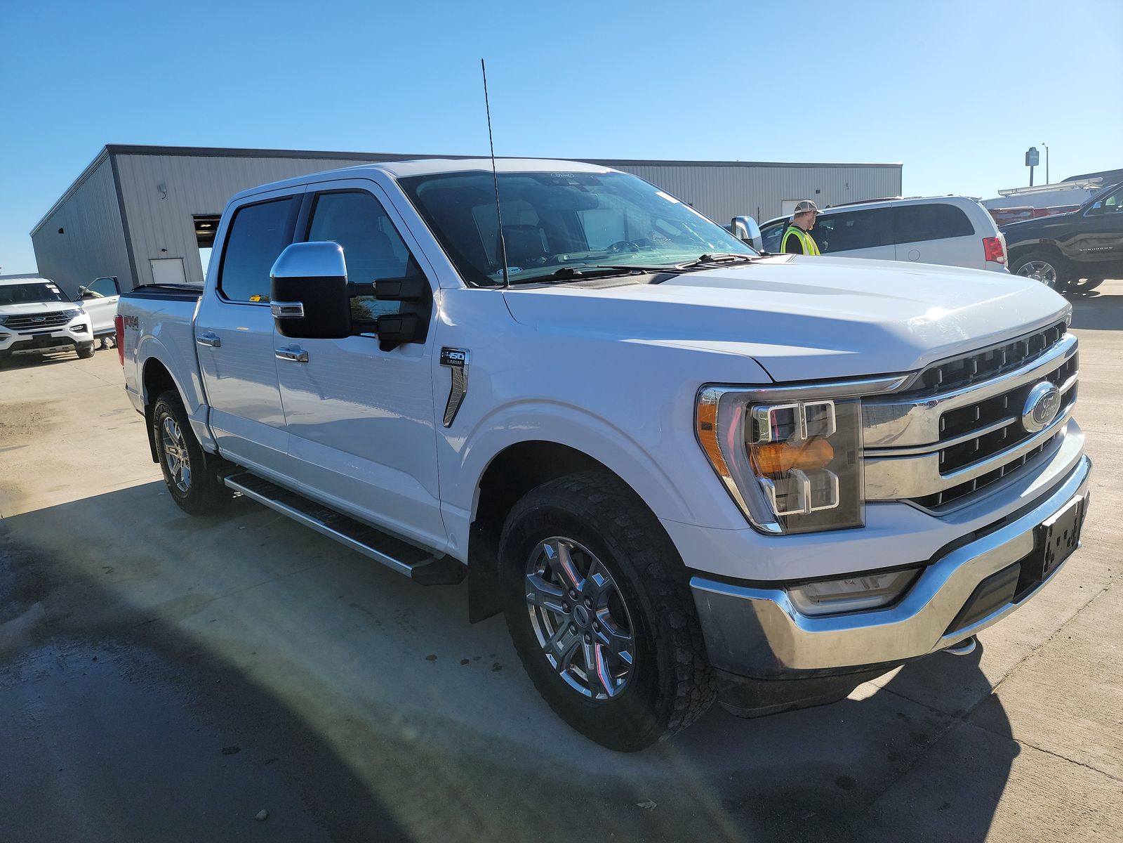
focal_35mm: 24
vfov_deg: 56.8
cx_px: 562
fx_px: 779
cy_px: 422
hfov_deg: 71.6
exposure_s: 1/740
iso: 50
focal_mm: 6.7
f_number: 1.8
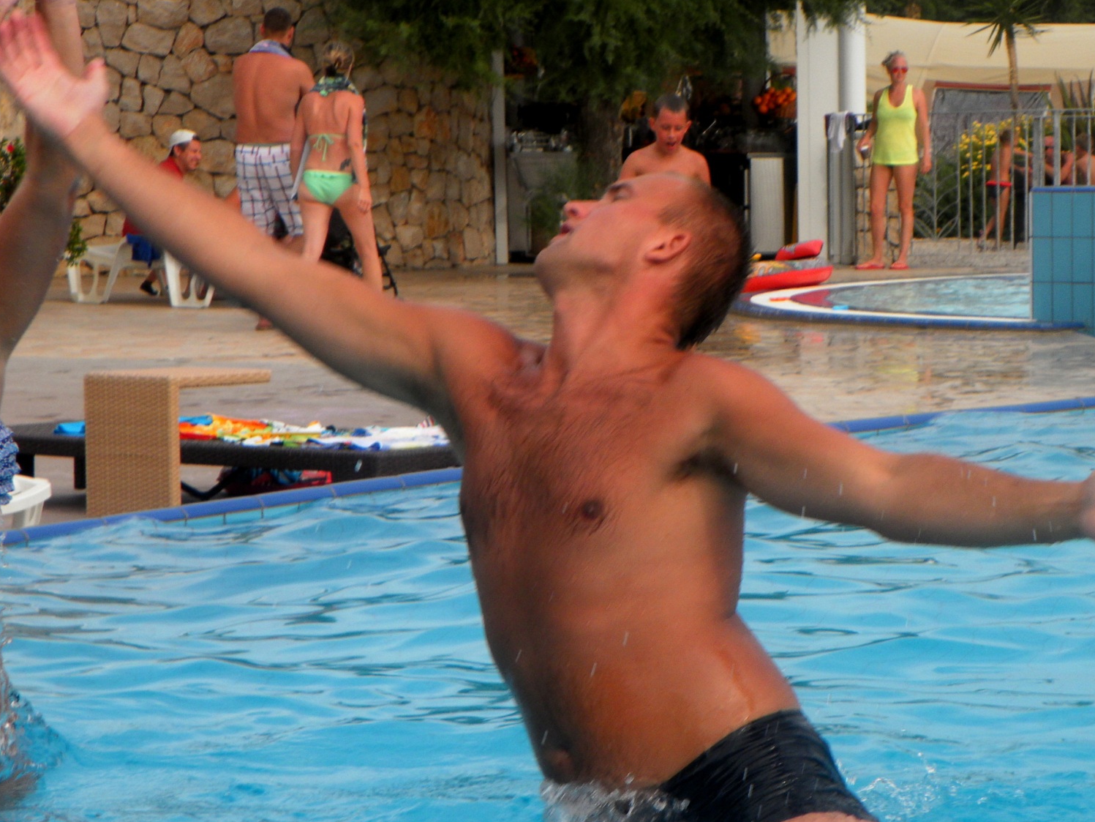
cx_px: 719
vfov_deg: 10.0
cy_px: 406
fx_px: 4714
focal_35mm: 149
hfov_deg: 13.2
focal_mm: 18.8
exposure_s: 1/250
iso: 80
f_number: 4
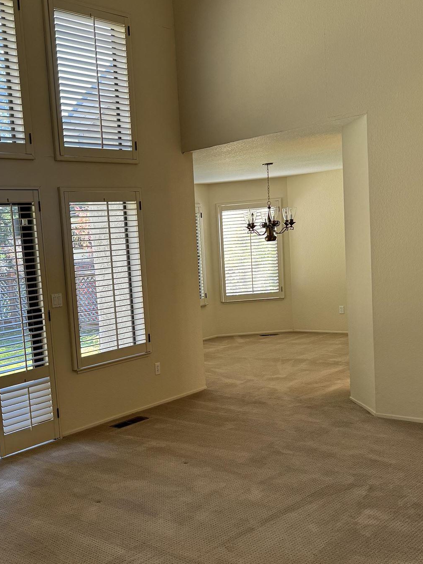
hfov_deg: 34.5
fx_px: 668
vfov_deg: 45.7
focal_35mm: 41
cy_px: 319
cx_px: 111
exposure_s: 1/120
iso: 125
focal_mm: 6.86
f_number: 1.78
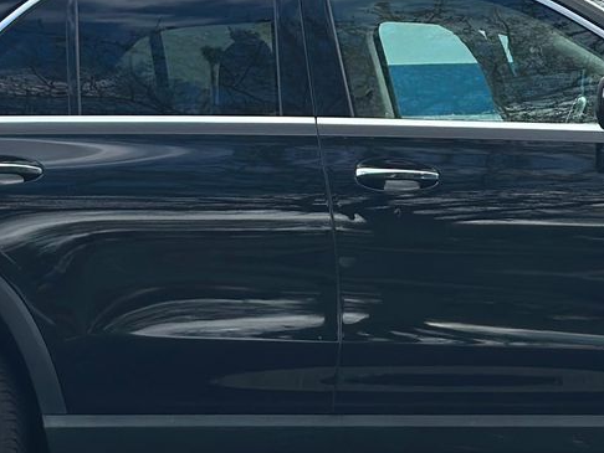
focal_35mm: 158
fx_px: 2758
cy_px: 185
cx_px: 374
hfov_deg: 12.5
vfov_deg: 9.4
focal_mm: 6.86
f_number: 1.78
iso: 80
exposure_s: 1/1848
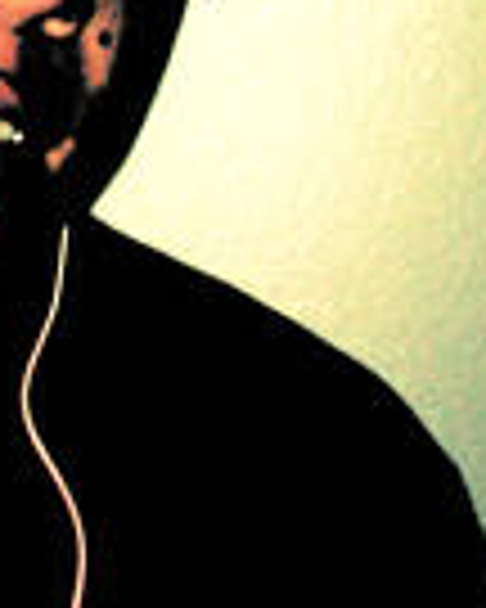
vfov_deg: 16.3
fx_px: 1978
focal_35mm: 110
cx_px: -144
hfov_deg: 13.5
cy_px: -239
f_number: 2.9
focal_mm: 6.3
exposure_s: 1/32
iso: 50
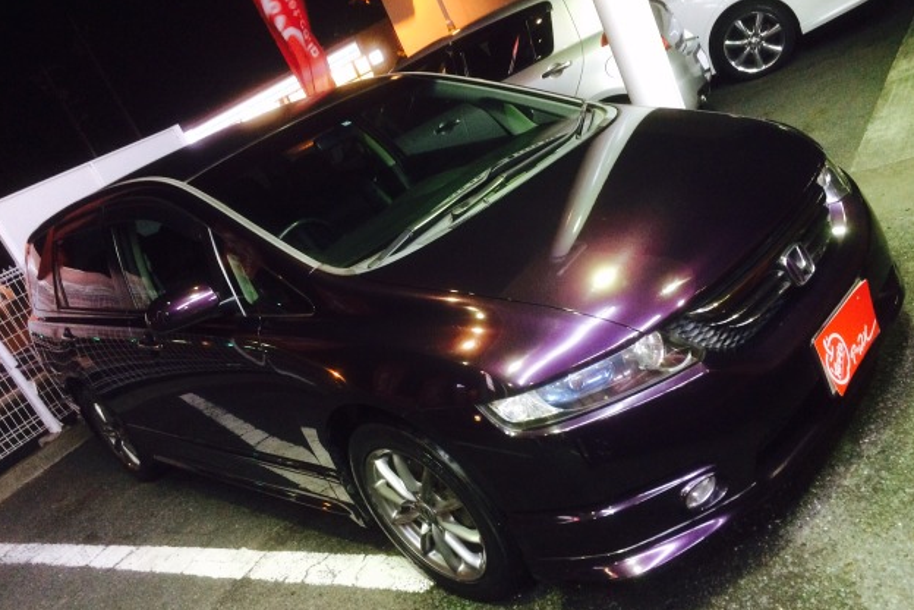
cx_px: 463
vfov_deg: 41.1
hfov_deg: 58.7
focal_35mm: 32
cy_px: 290
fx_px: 812
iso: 320
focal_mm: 4.12
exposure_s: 1/15
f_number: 2.2
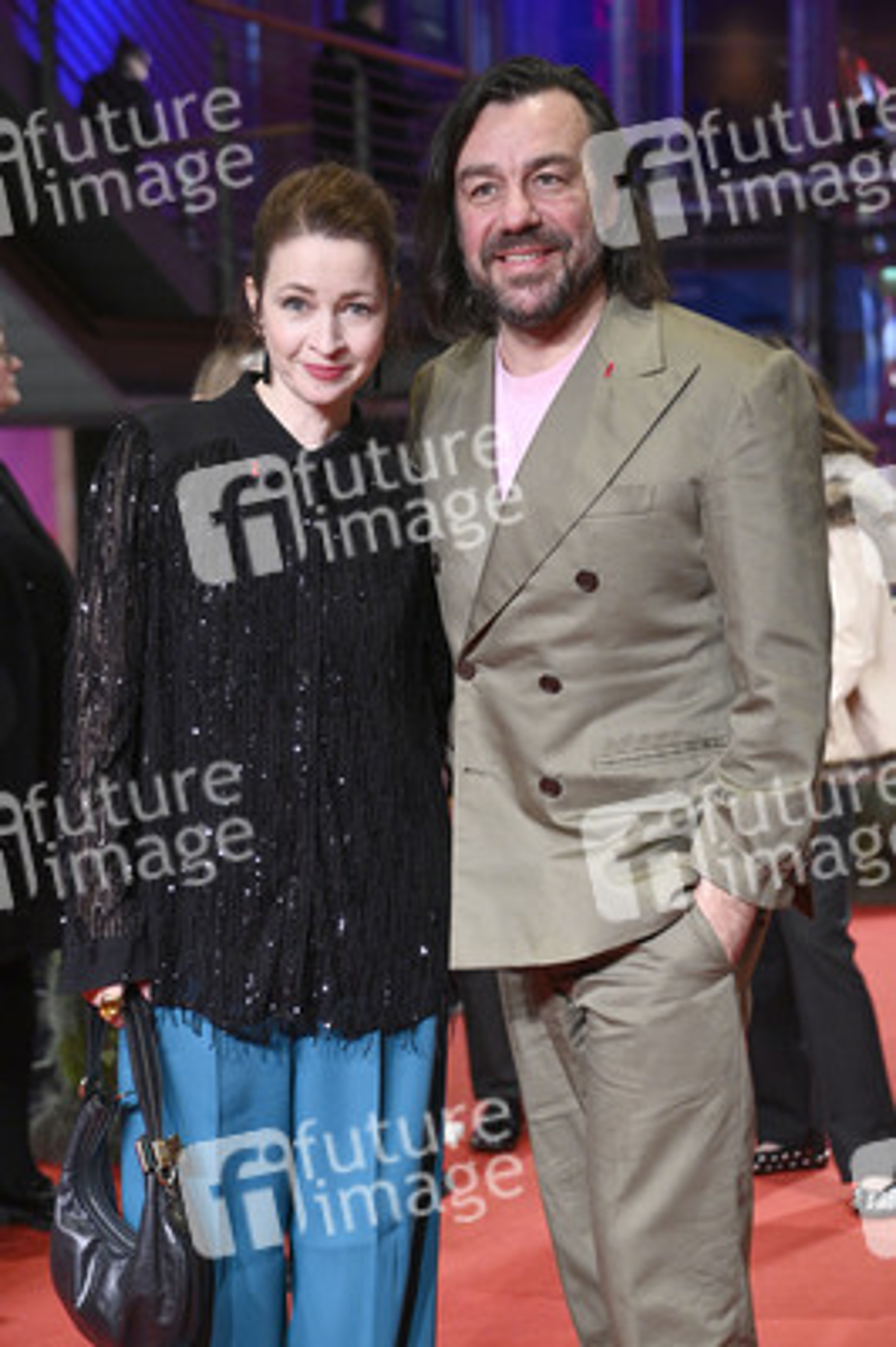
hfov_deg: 16.6
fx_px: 3066
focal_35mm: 82
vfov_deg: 24.8
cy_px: 674
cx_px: 448
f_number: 5
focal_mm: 82
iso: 5000
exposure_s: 1/250
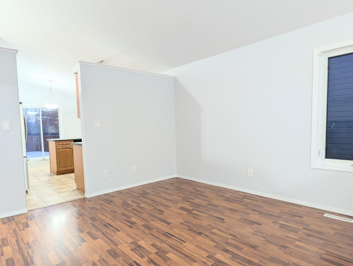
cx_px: 152
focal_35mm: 19
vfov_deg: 68.7
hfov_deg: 84.1
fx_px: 194
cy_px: 143
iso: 75
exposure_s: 1/20
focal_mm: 2.02
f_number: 1.7
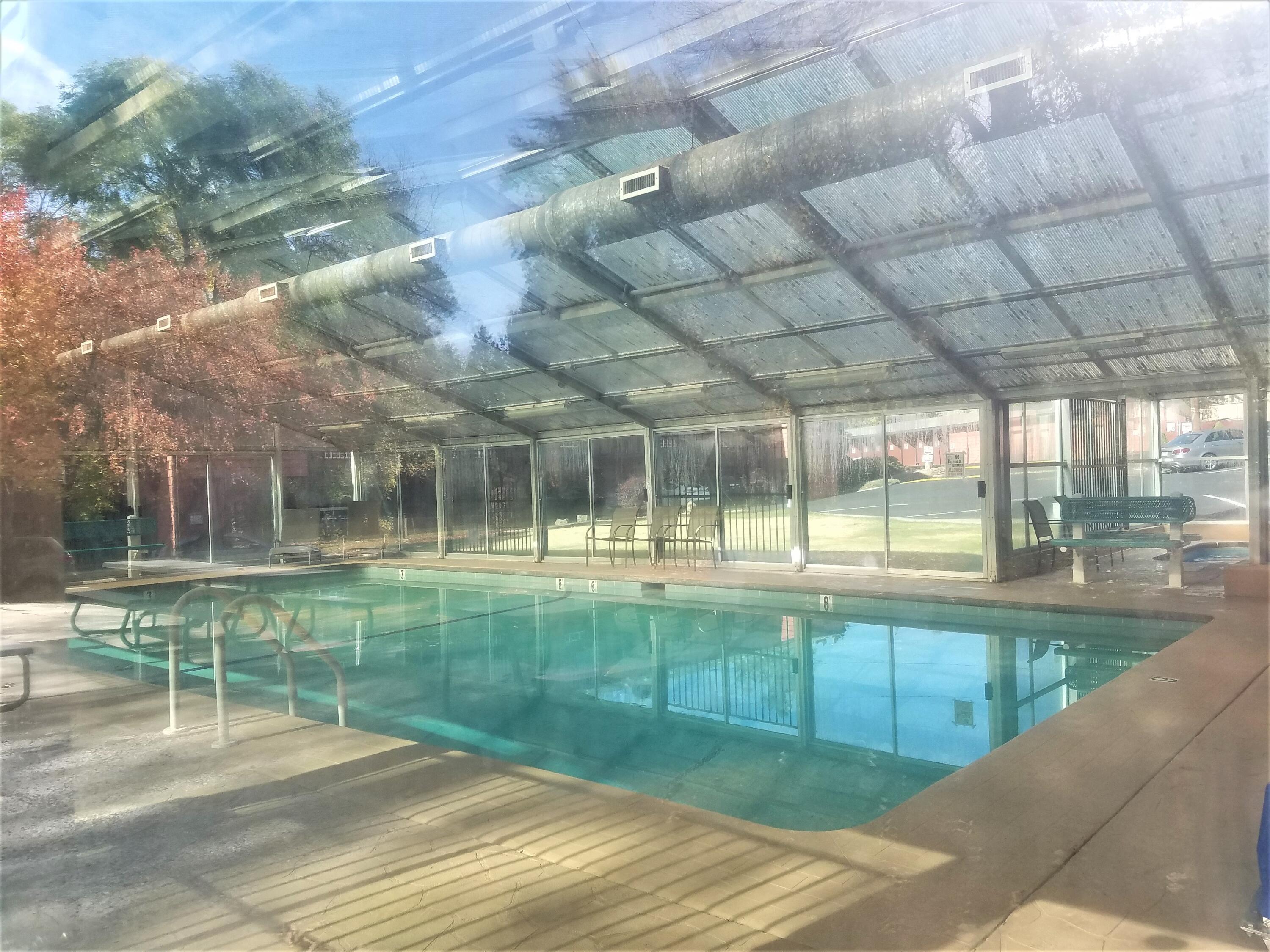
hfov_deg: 67.3
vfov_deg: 53.1
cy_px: 476
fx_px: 954
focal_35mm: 26
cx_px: 635
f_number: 1.7
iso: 50
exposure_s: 1/526
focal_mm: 4.2
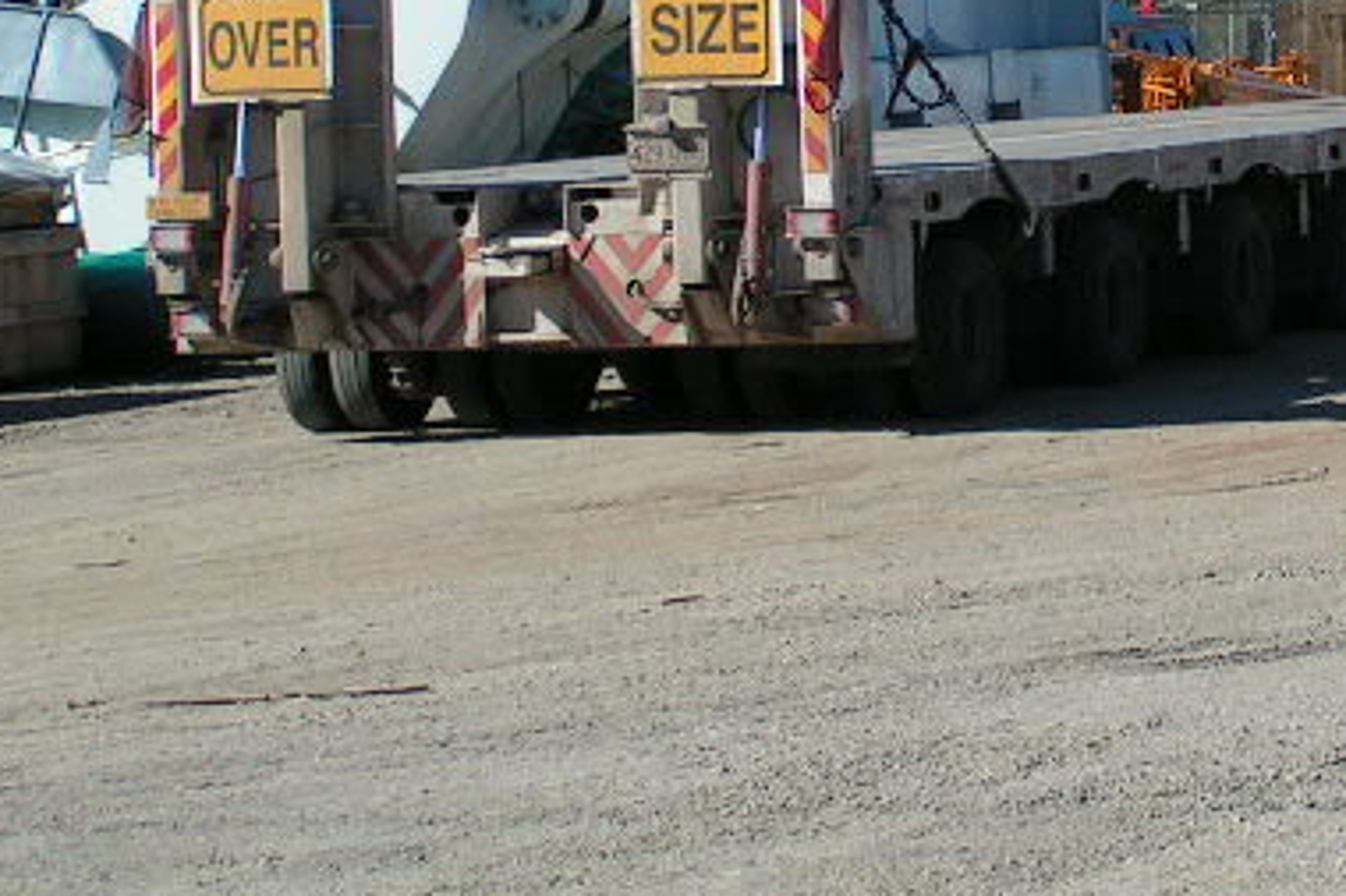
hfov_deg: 11.8
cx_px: 1279
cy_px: -57
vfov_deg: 7.9
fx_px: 6465
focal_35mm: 173
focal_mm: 12.1
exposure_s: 1/640
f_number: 5
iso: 50
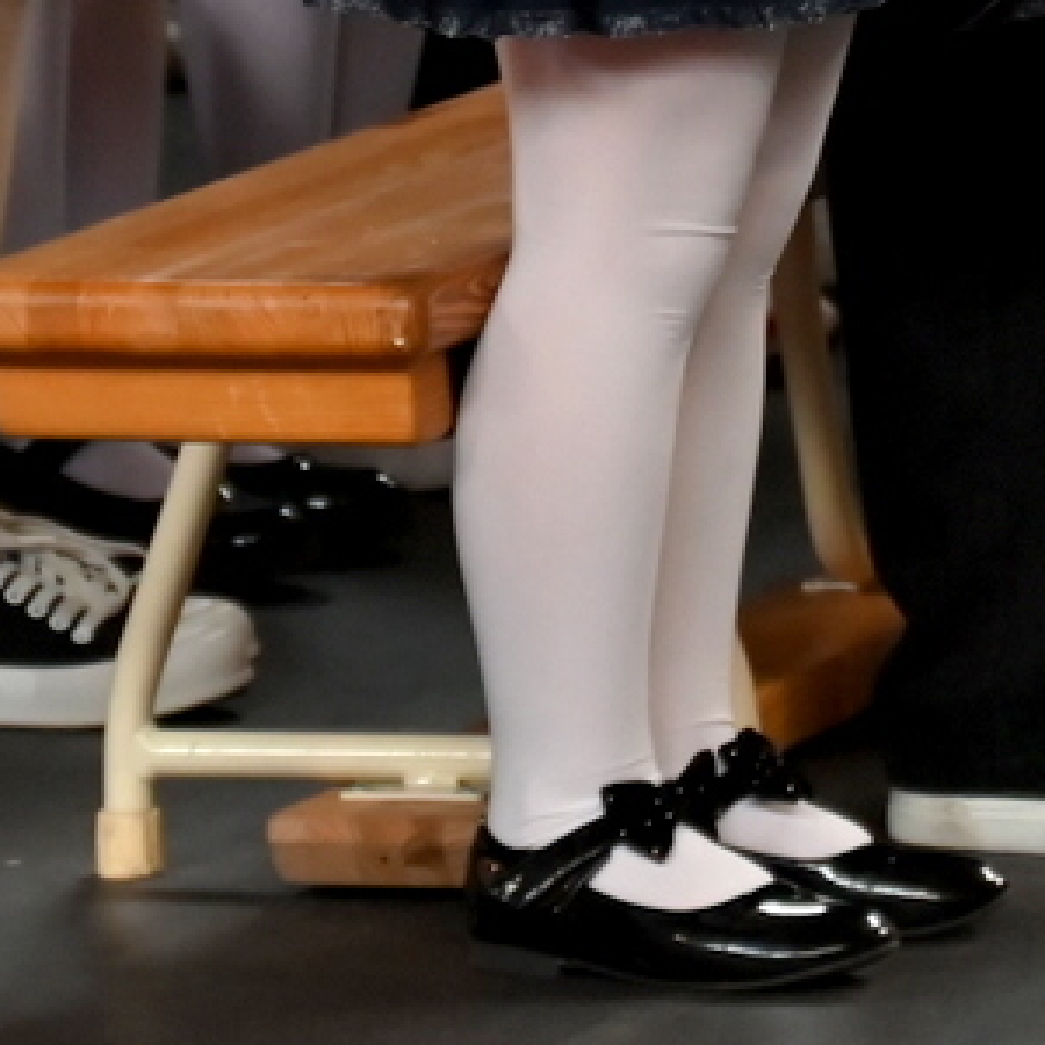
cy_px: -1035
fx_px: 21790
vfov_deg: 2.7
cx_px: 1404
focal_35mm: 638
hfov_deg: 2.7
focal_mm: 125
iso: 1400
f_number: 6.3
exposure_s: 1/125
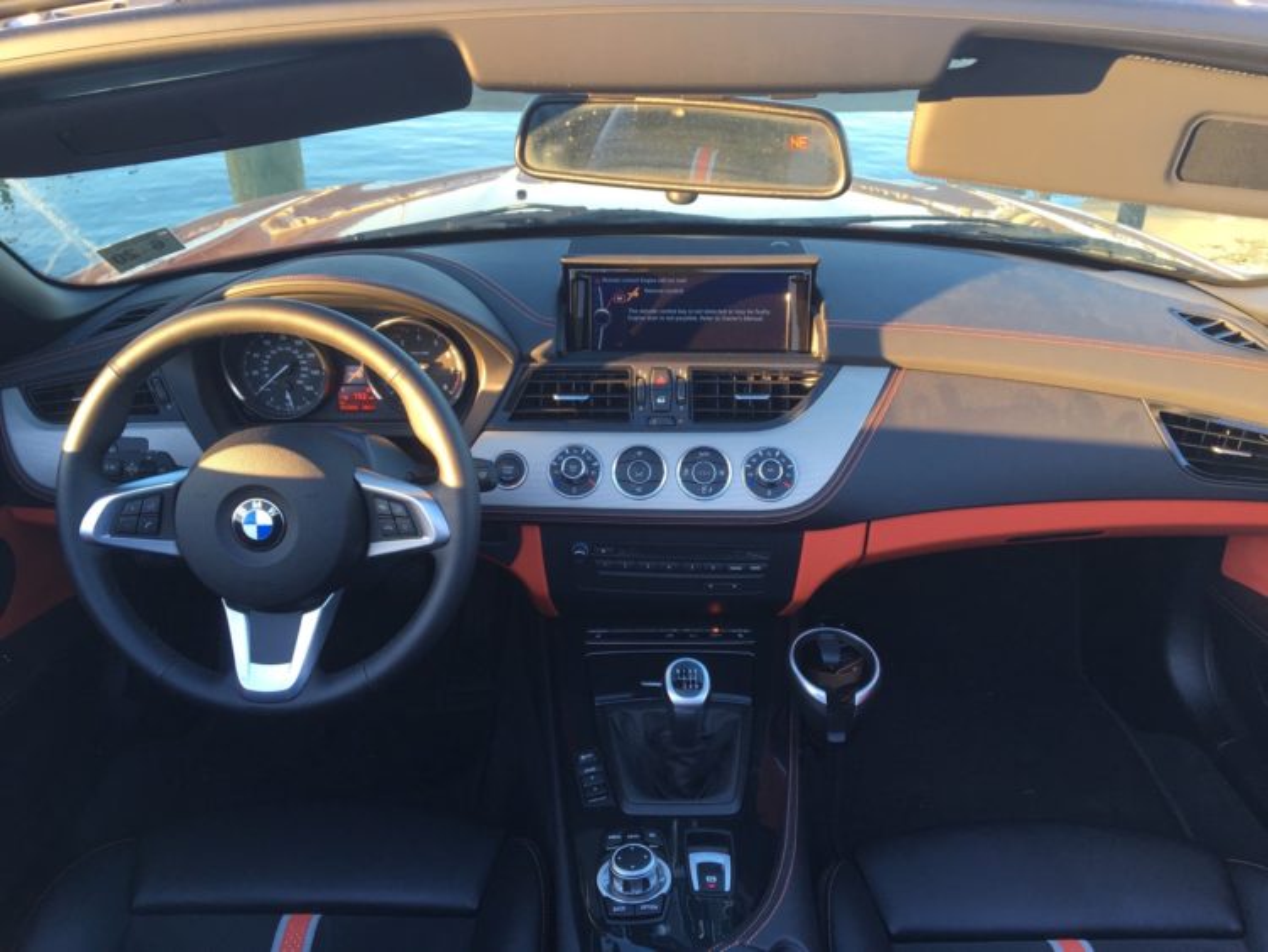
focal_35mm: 29
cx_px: 634
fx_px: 1063
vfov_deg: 48.3
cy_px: 476
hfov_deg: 61.6
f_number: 2.2
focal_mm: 4.15
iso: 32
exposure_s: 1/60
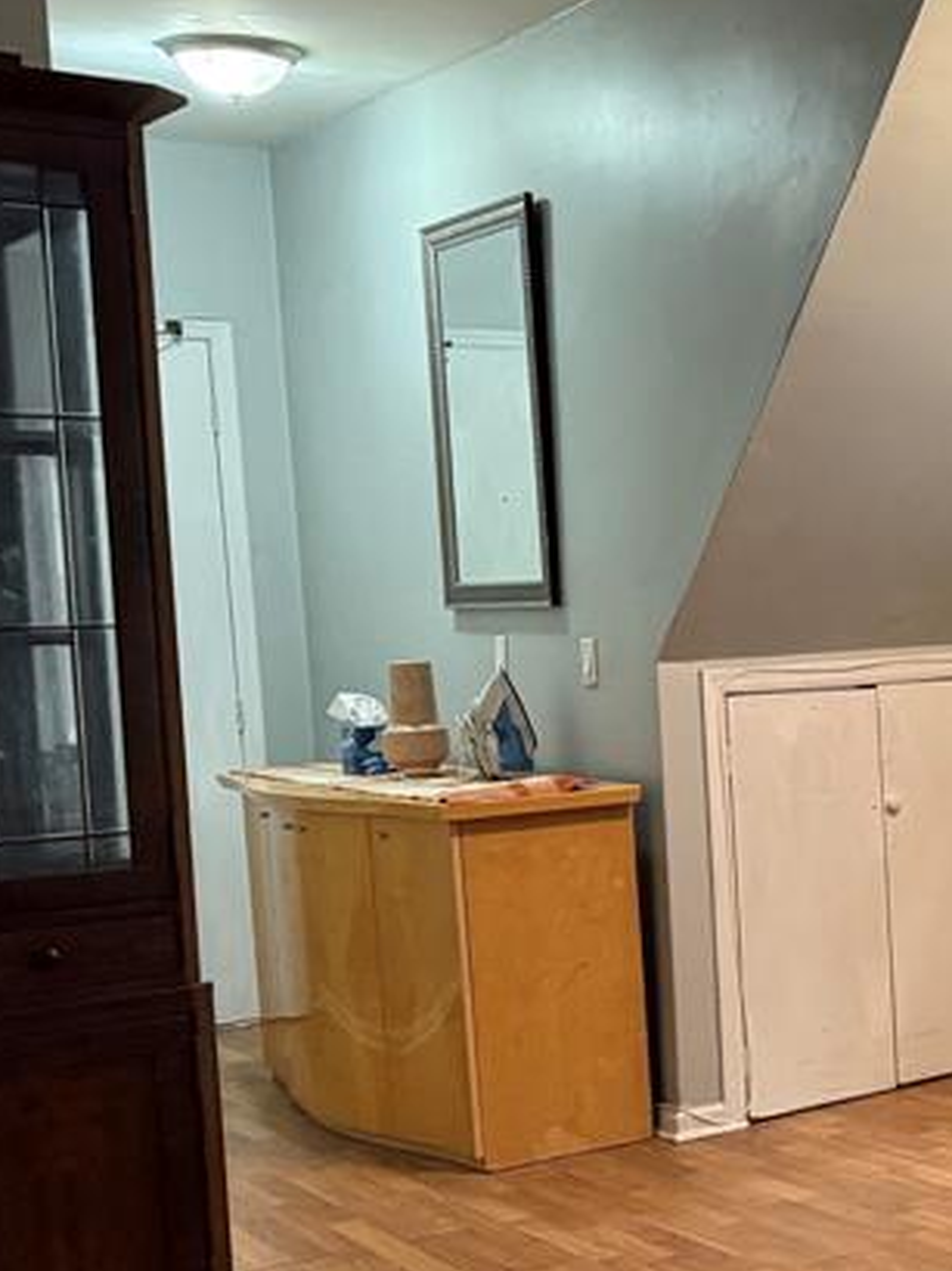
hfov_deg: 20.2
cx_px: 1516
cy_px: 735
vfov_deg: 32.1
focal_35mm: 60
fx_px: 2202
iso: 500
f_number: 1.78
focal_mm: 6.76
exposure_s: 1/60
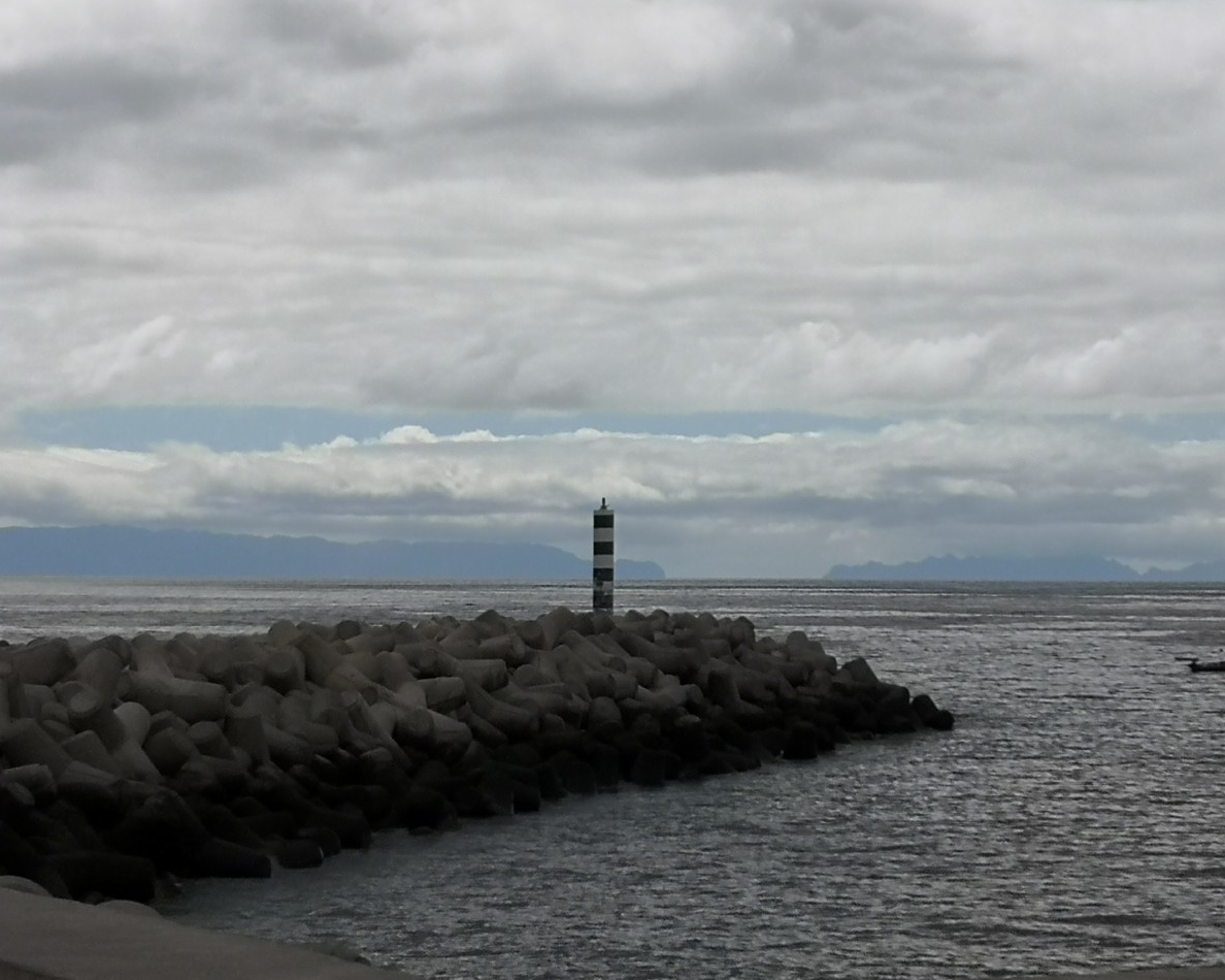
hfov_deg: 15.8
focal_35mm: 122
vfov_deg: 12.6
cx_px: 653
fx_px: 4422
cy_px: 489
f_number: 1.8
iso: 50
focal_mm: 3.95
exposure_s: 1/7407
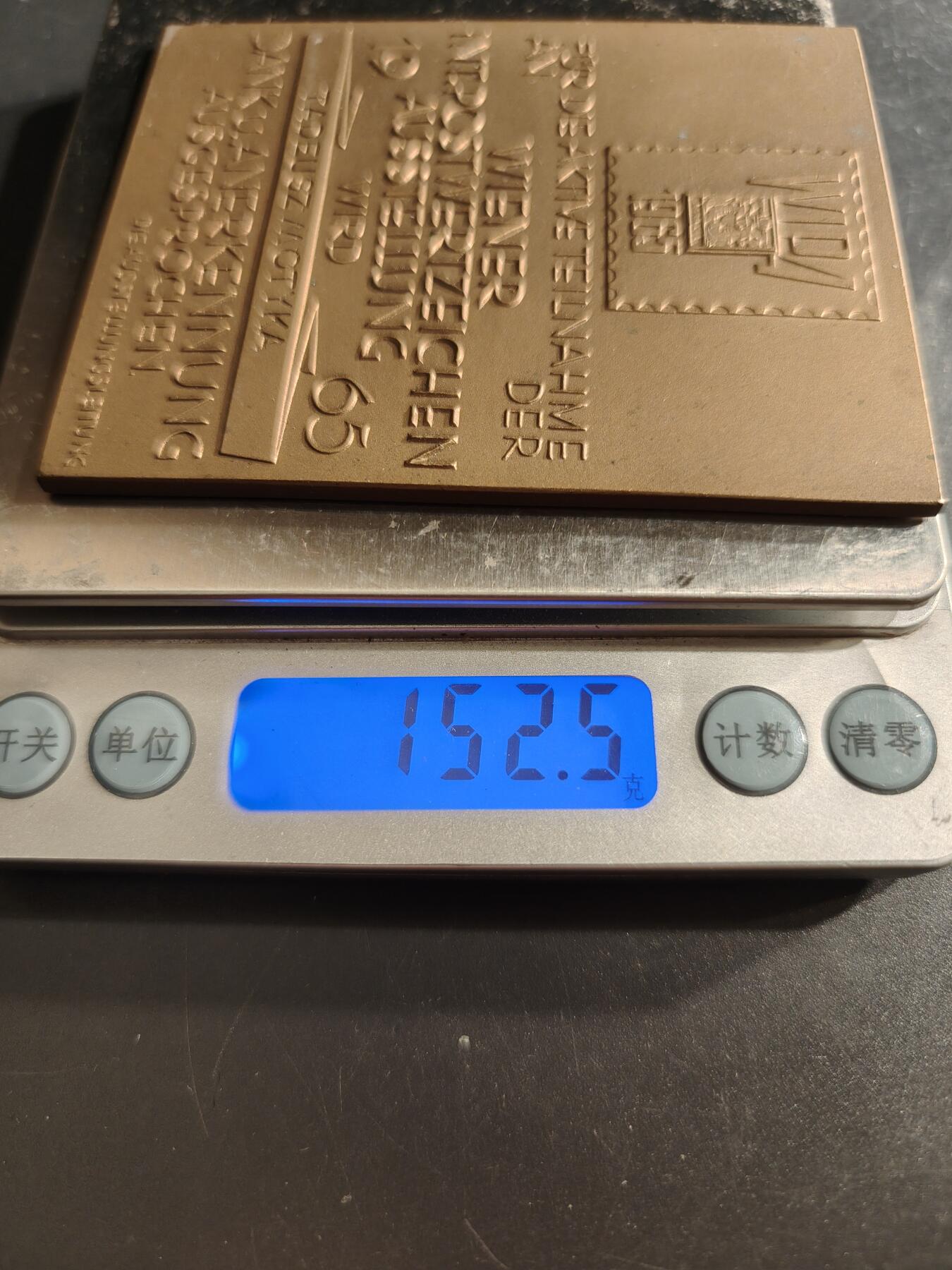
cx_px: 476
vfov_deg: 73.9
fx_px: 843
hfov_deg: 58.9
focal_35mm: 23
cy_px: 635
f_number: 1.6
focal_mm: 6.06
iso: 250
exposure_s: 1/113
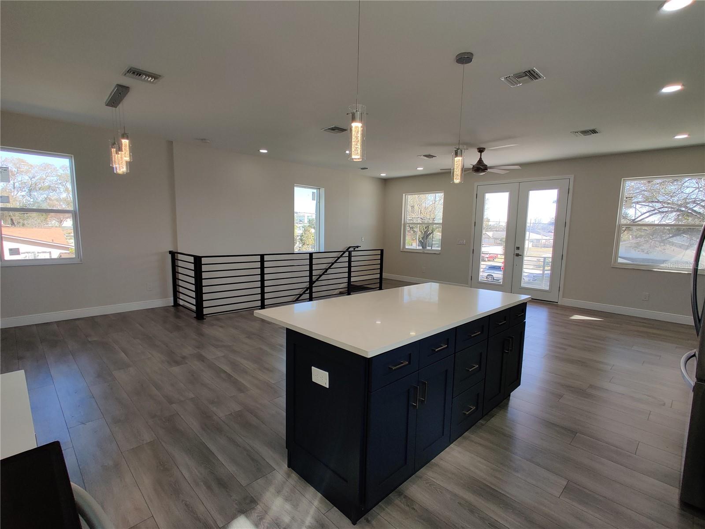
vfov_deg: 89.9
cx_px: 352
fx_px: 265
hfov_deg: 106.2
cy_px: 264
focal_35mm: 13
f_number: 2.2
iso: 100
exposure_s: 1/184
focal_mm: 2.25
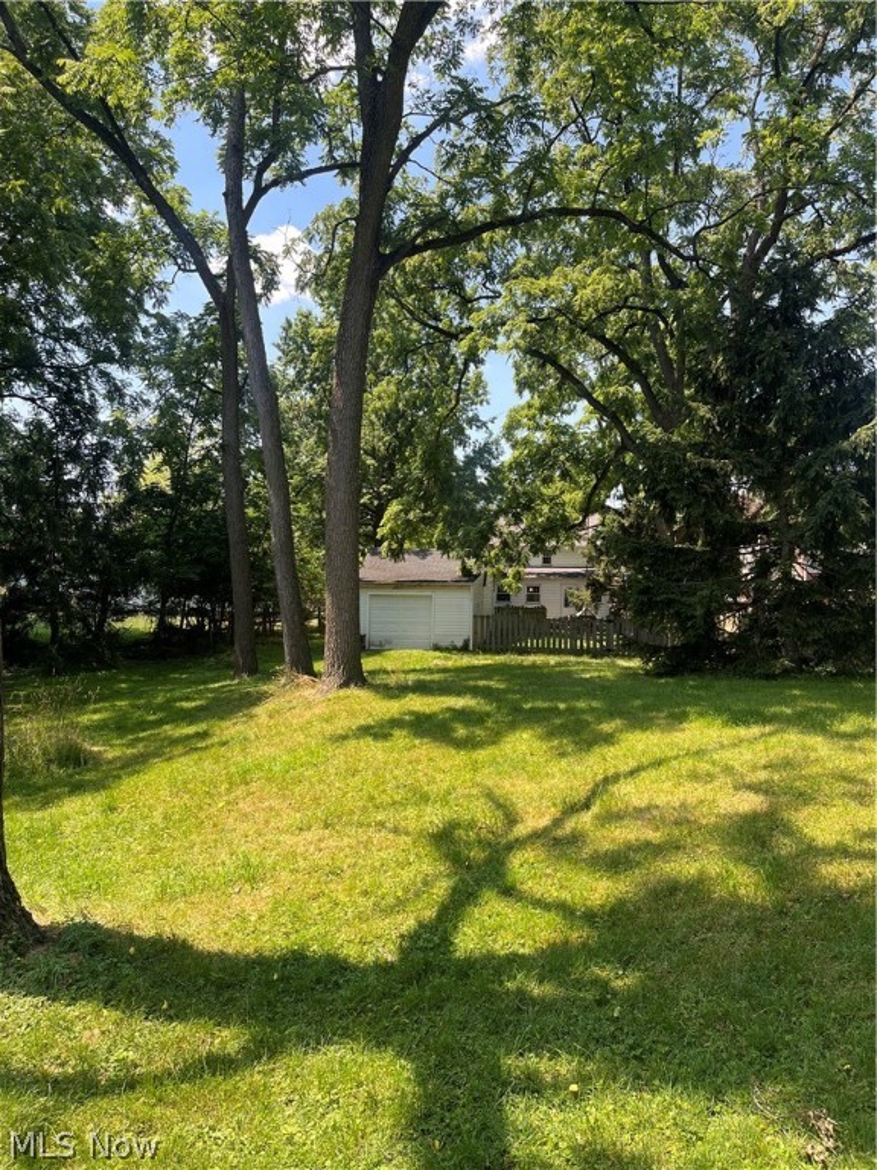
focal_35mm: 26
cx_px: 438
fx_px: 878
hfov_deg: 53.1
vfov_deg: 67.3
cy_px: 585
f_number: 1.6
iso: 50
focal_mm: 5.1
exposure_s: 1/483
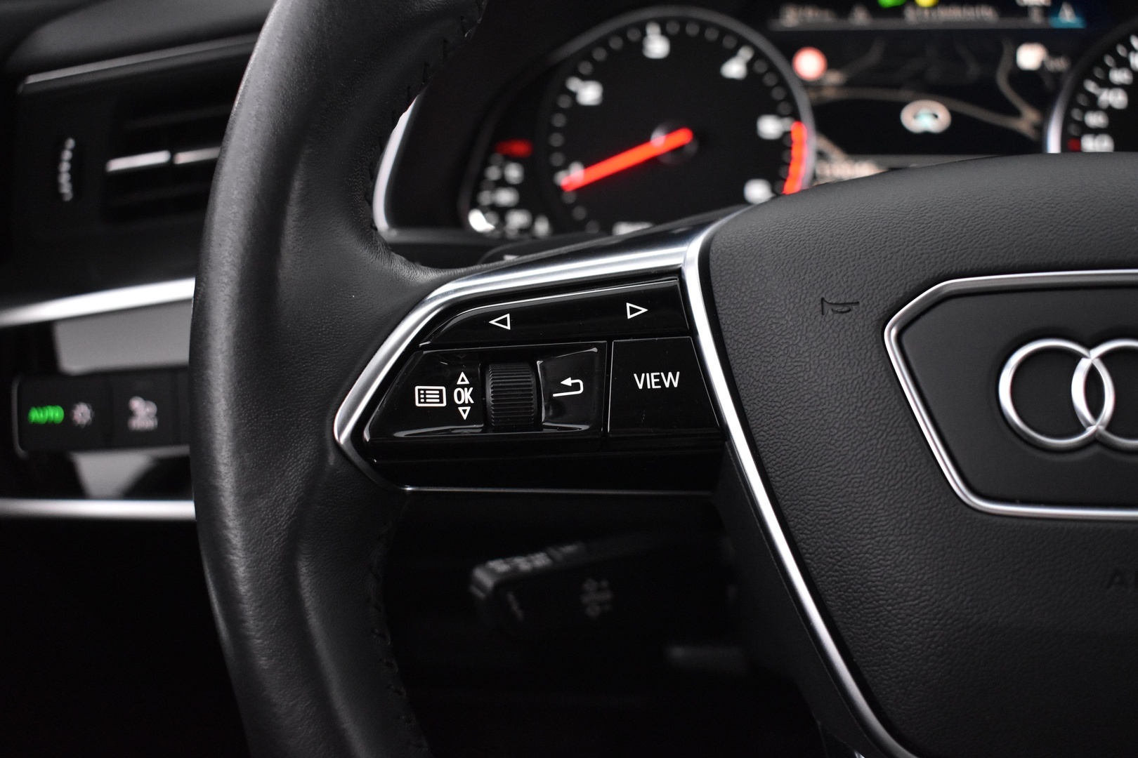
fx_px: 1233
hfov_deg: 49.6
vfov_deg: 34.2
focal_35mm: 39
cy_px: 379
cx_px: 569
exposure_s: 1/30
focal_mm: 26
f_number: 4
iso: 3200
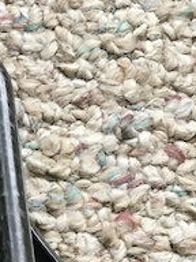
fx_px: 913
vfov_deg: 15.8
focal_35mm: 121
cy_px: 300
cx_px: -186
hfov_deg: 11.2
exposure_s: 1/30
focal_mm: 4.15
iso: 100
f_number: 2.2
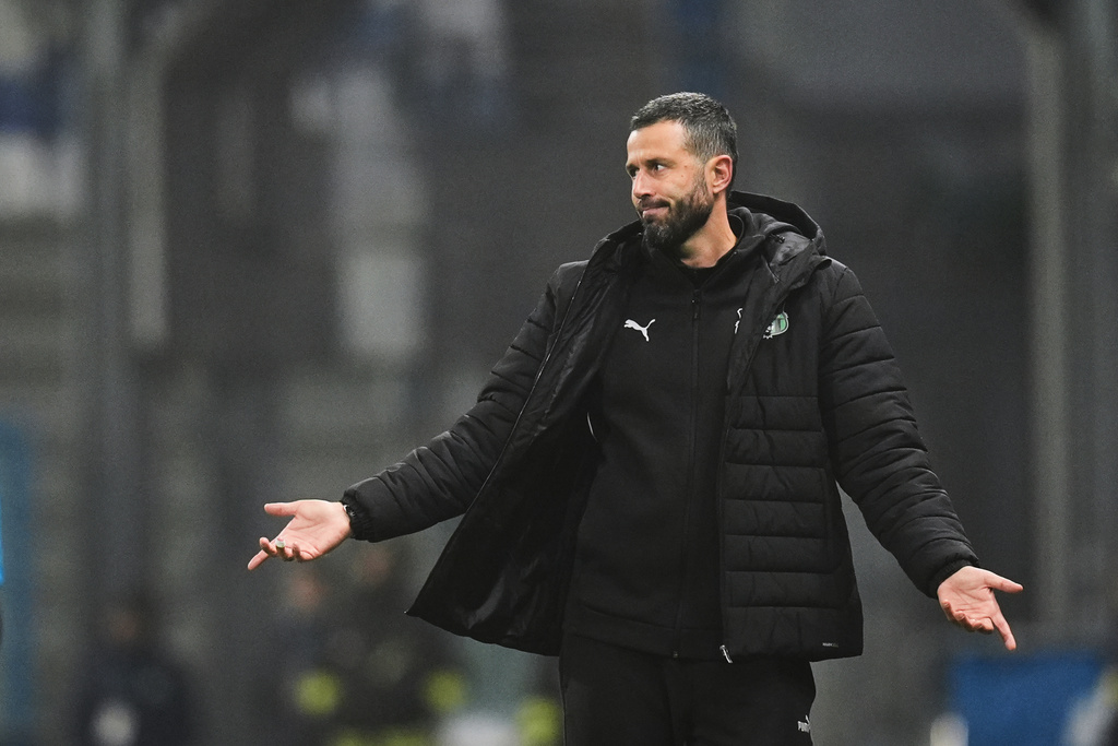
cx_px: 559
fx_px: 12423
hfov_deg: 5.2
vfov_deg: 3.4
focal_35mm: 400
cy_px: 373
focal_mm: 400
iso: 2000
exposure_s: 1/1600
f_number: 3.2
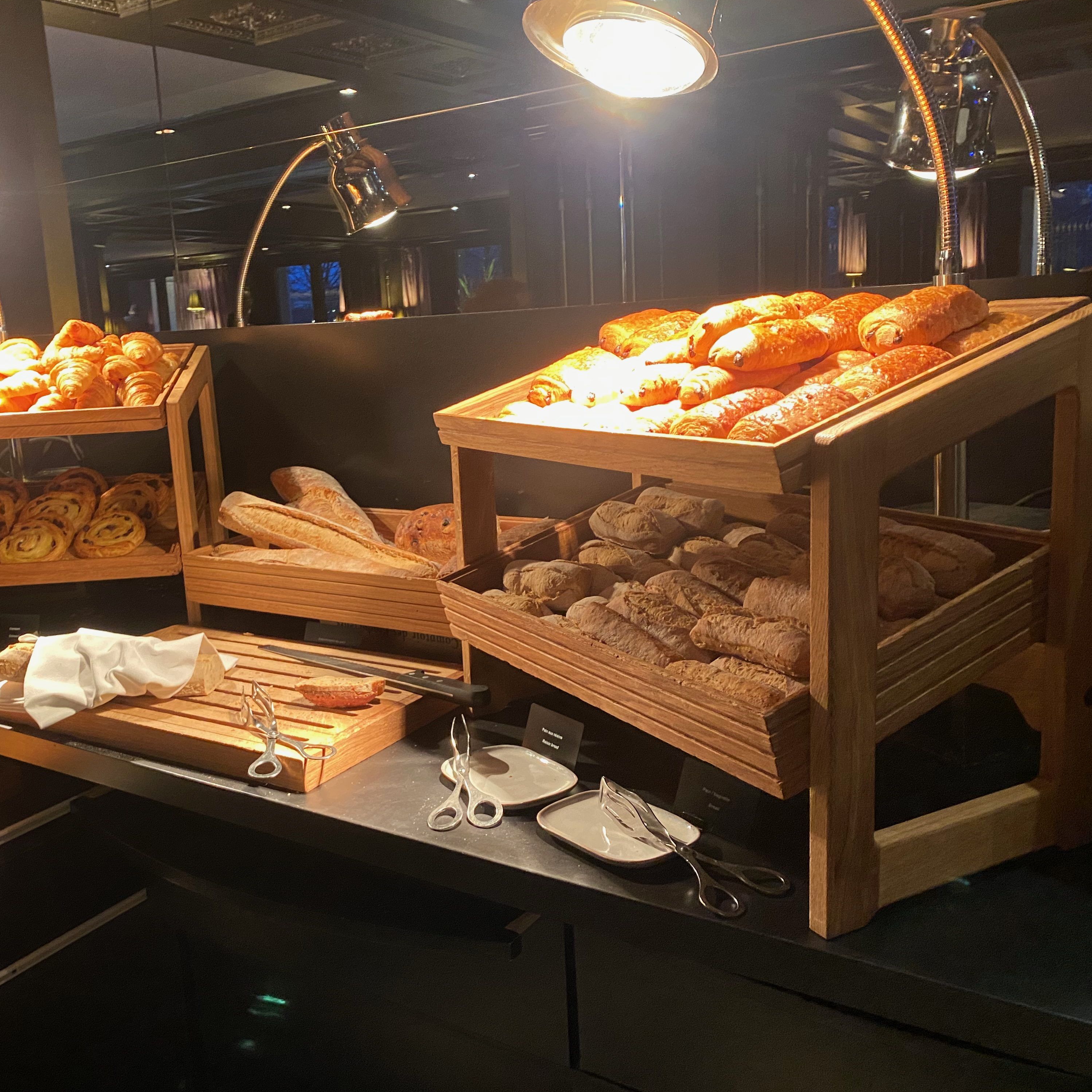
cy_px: 548
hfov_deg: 52.3
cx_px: 455
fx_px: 1106
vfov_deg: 52.5
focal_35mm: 31
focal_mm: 4.25
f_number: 1.8
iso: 500
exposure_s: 1/50
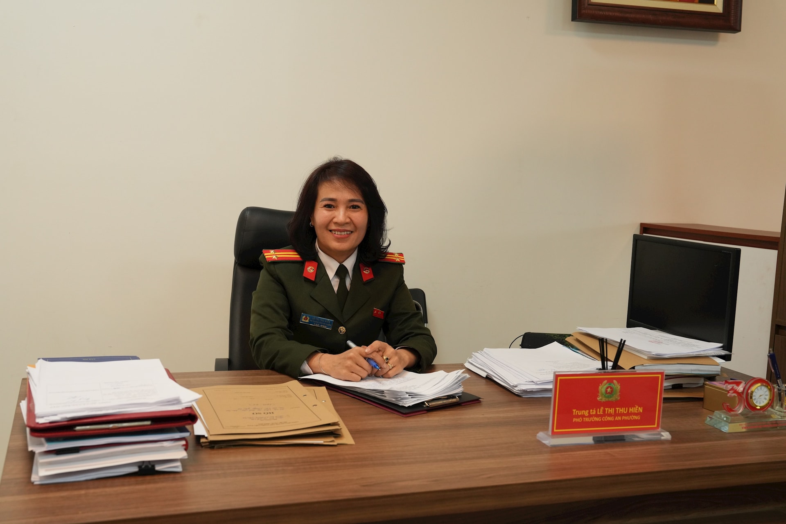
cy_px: 262
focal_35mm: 38
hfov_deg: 50.7
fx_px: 830
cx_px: 393
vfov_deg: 35.1
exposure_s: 1/125
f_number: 5
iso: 1250
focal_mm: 38
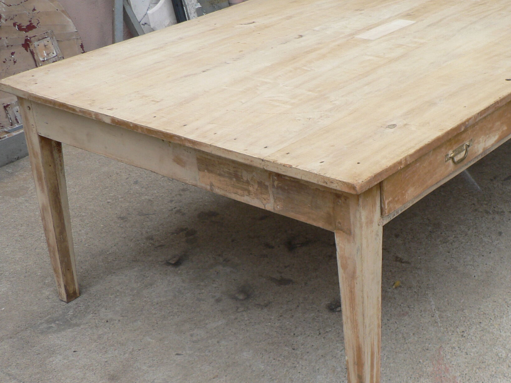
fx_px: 827
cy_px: 222
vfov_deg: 26.1
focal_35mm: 56
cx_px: 388
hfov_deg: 33.6
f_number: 2.8
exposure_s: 1/200
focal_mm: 6
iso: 80
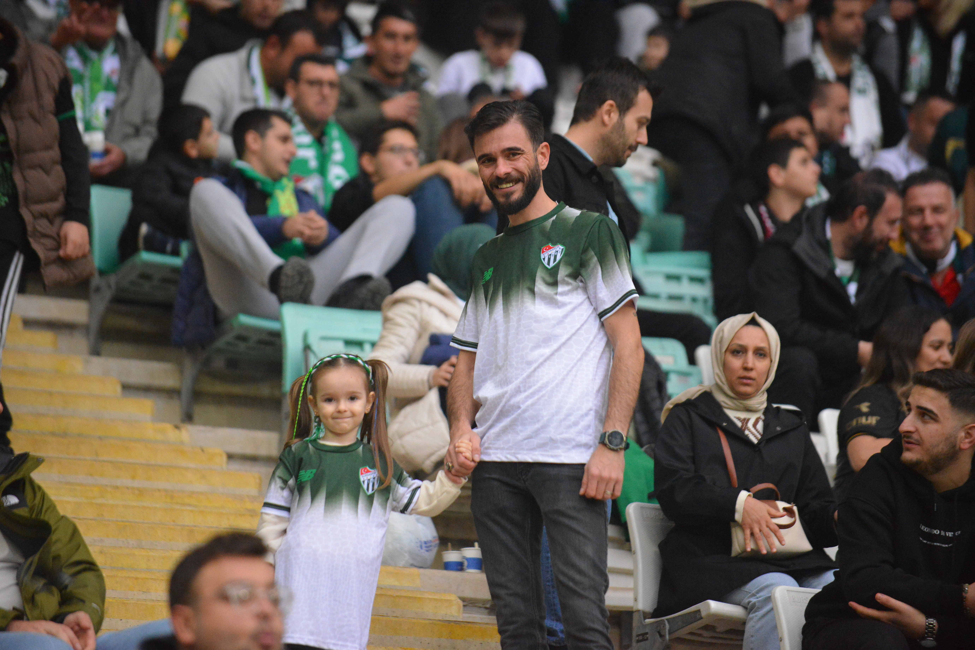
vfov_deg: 6.9
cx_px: 488
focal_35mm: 200
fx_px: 5416
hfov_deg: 10.3
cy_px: 325
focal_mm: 200
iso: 6400
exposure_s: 1/4000
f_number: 2.8
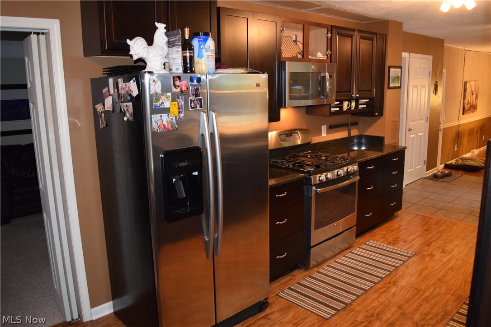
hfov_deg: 67.4
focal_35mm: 27
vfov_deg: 47.9
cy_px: 164
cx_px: 246
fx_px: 368
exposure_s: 1/60
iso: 3200
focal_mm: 18
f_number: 3.5
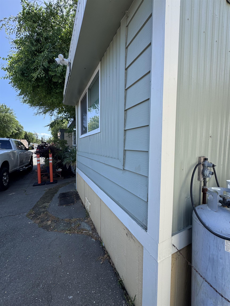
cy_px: 153
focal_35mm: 14
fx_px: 124
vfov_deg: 102.1
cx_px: 115
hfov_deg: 85.7
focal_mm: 2.22
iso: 40
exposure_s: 1/533
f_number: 2.2
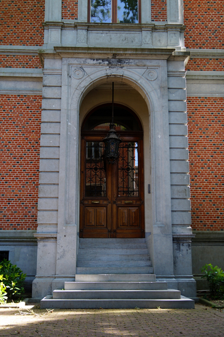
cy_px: 170
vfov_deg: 43.6
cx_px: 111
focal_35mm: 45
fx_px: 420
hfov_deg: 29.8
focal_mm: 28
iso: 100
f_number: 4
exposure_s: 1/60
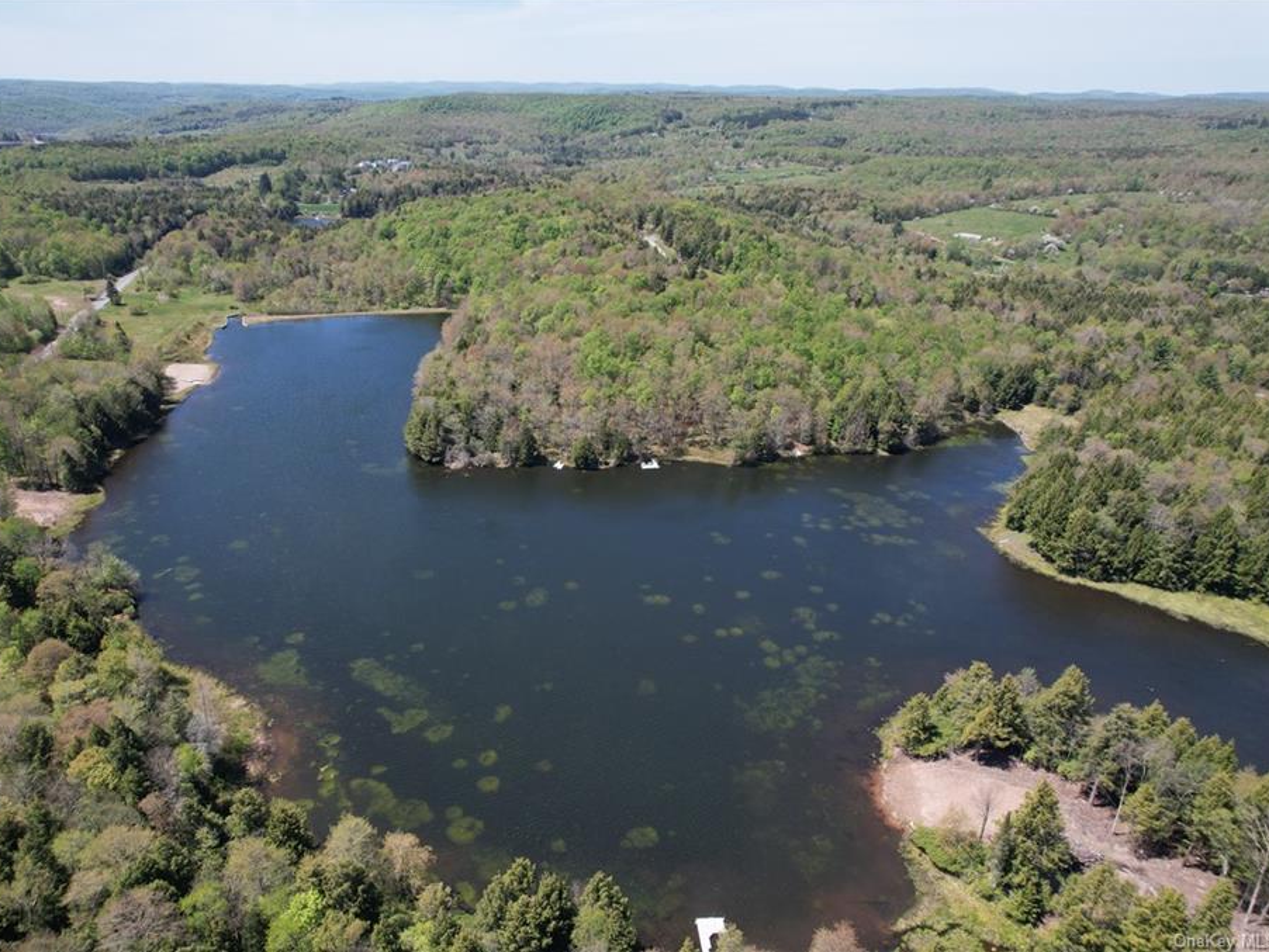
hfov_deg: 71.4
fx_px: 880
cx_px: 564
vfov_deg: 56.8
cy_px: 474
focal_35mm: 24
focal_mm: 8.38
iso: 150
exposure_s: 1/1500
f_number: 2.8
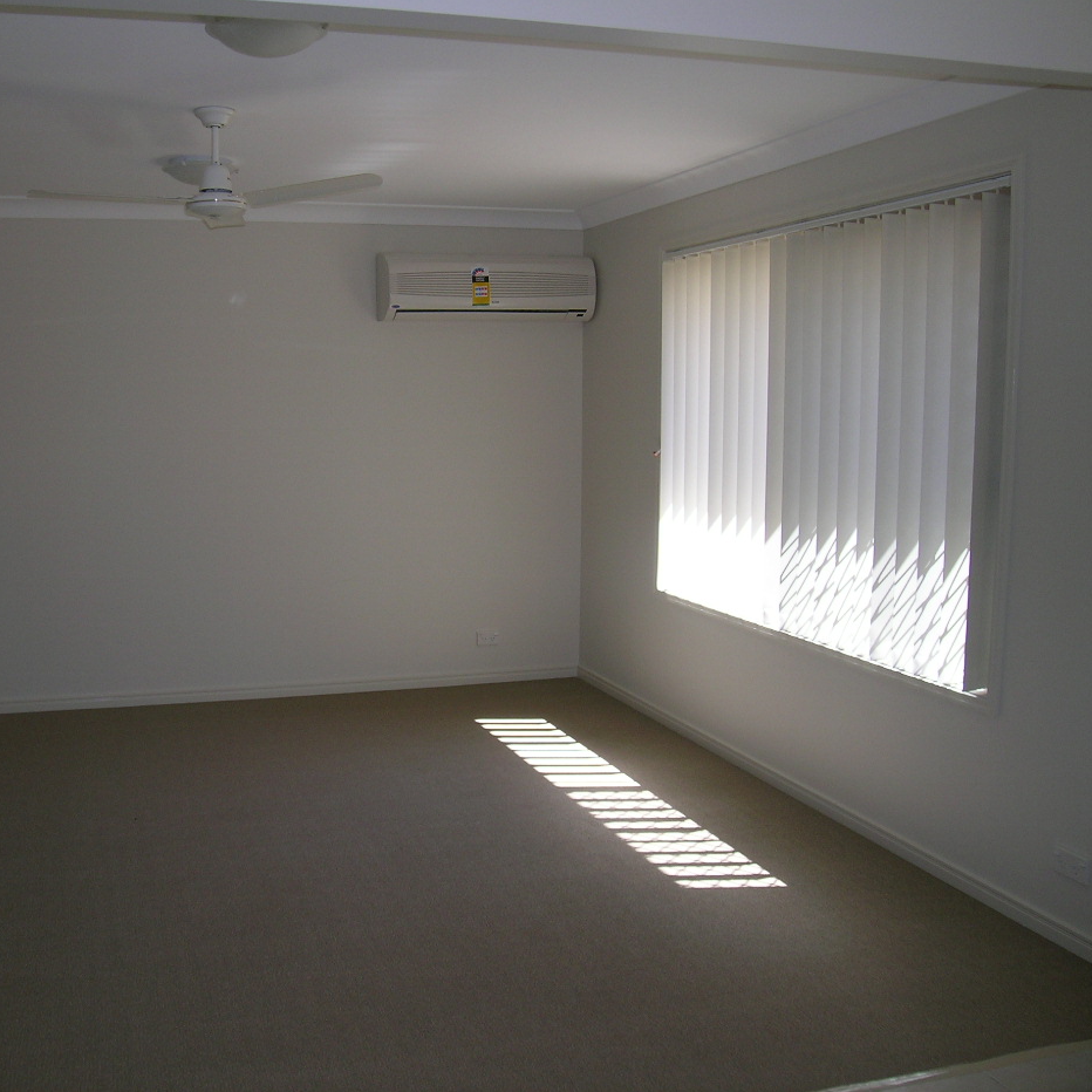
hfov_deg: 47.8
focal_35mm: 34
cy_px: 533
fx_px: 1213
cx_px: 382
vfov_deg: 48.4
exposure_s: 1/93.8
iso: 50
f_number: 4
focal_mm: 5.8
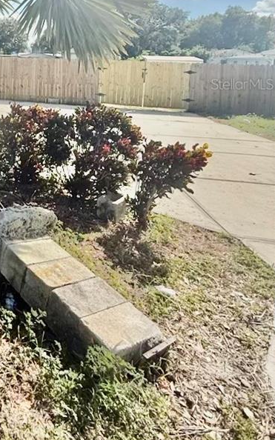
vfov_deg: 57.8
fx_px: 360
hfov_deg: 33.7
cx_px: -57
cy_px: 84
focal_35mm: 30
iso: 50
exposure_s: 1/1189
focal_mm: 2.22
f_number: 2.2
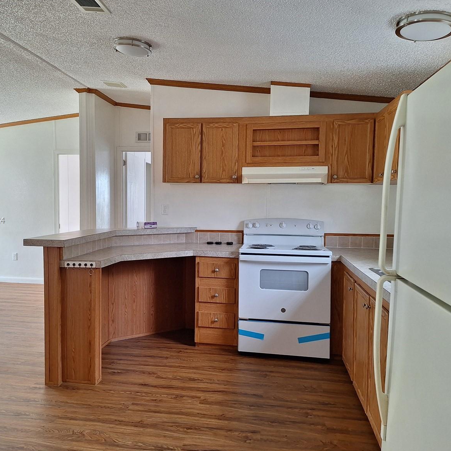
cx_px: 191
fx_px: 413
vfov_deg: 57.3
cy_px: 221
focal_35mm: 28
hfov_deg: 57.0
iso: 50
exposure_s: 1/40
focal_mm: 5.54
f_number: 1.8
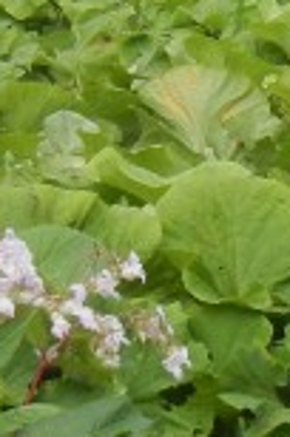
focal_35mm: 208
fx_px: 2525
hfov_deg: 6.6
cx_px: 287
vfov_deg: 9.9
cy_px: 193
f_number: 3.5
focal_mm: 5.4
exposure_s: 1/820
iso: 160
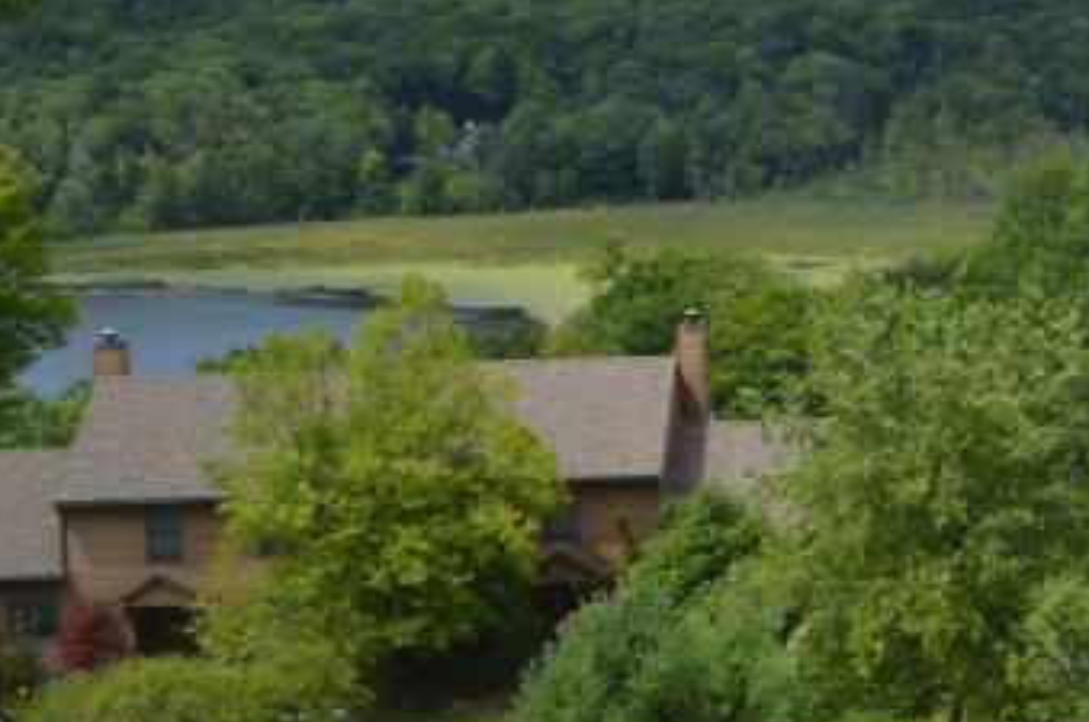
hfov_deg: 18.9
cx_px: 1743
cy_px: -10
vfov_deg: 14.6
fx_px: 2779
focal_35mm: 92
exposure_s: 1/250
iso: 100
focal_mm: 18
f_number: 8
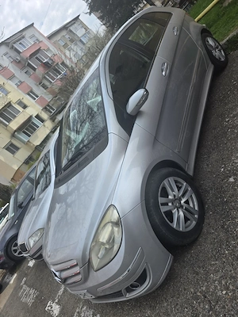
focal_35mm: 23
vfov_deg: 73.9
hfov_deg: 58.9
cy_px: 158
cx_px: 119
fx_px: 211
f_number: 1.7
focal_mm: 6.3
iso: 12
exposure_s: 1/714
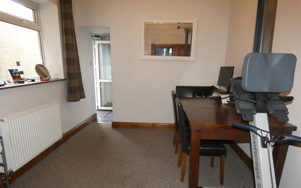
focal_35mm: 22
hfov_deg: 79.6
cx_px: 155
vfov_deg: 54.7
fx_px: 180
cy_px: 112
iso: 800
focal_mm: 3.6
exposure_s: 1/125
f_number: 2.8
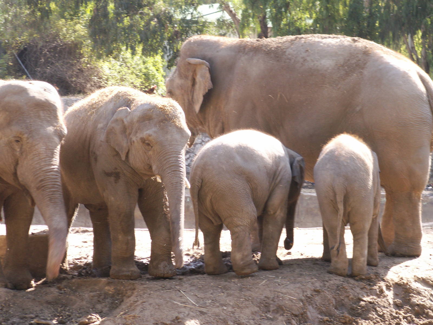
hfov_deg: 15.4
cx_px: 216
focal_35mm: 128
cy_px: 162
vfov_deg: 11.6
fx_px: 1601
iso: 50
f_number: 4.5
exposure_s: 1/50
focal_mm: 20.93
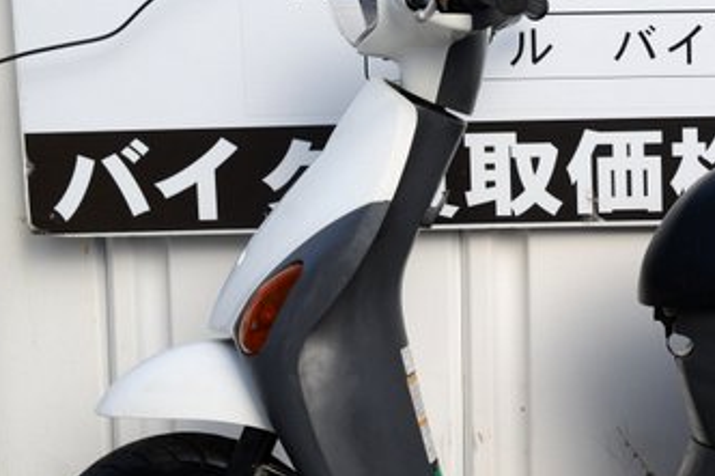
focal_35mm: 98
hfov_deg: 20.3
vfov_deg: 13.9
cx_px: 676
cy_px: 274
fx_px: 1945
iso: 100
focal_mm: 50
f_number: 5.6
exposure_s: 1/125
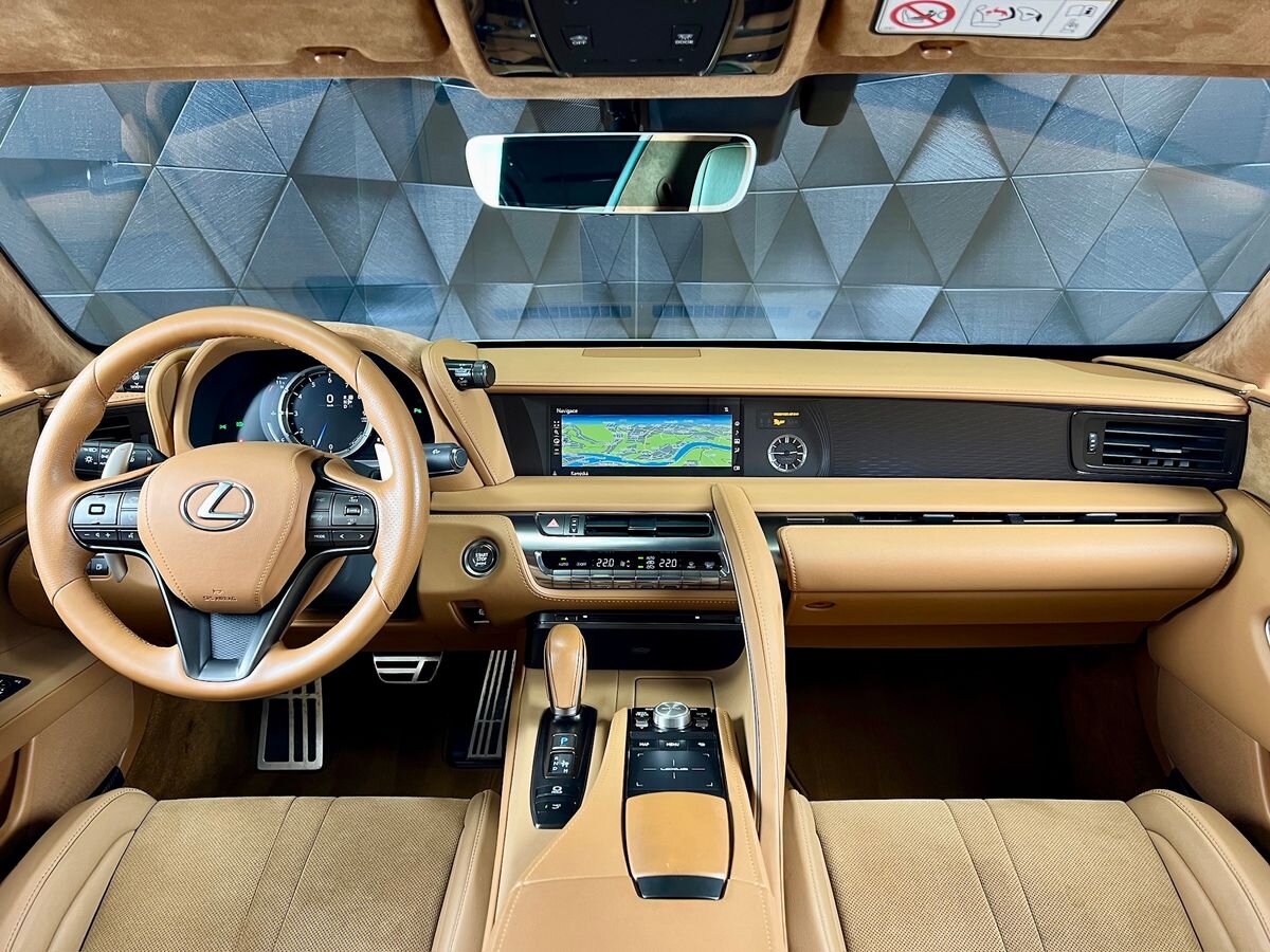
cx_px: 635
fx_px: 954
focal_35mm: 26
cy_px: 476
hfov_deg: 67.3
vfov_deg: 53.1
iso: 160
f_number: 1.5
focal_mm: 5.7
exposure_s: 1/50
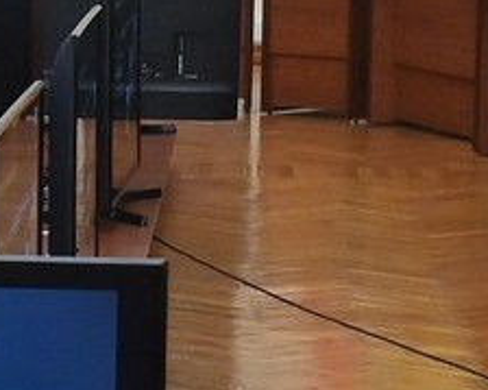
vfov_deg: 5.9
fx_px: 3782
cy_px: 150
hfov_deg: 7.3
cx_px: -257
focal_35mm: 262
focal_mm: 35
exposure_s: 1/100
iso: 1600
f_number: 5
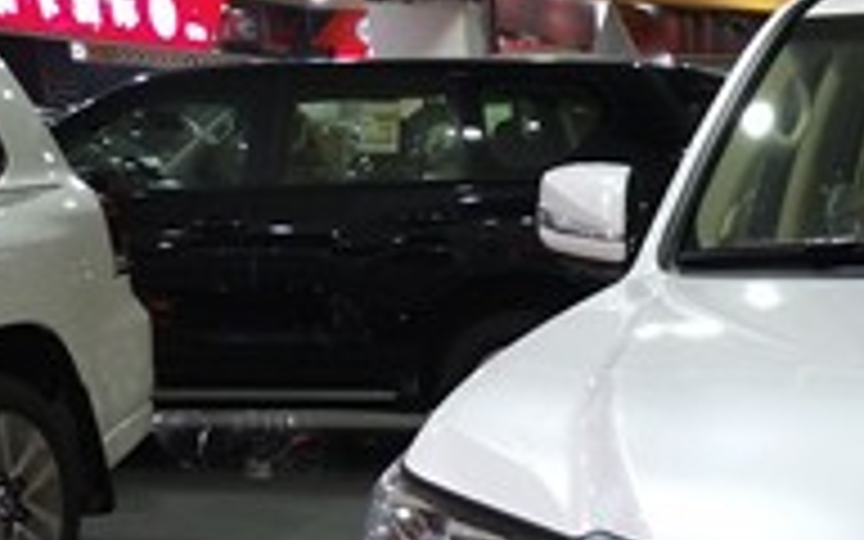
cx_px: 1098
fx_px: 2143
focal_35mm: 91
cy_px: 716
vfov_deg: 13.8
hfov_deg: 20.9
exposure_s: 1/50
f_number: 1.8
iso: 164
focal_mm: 3.95
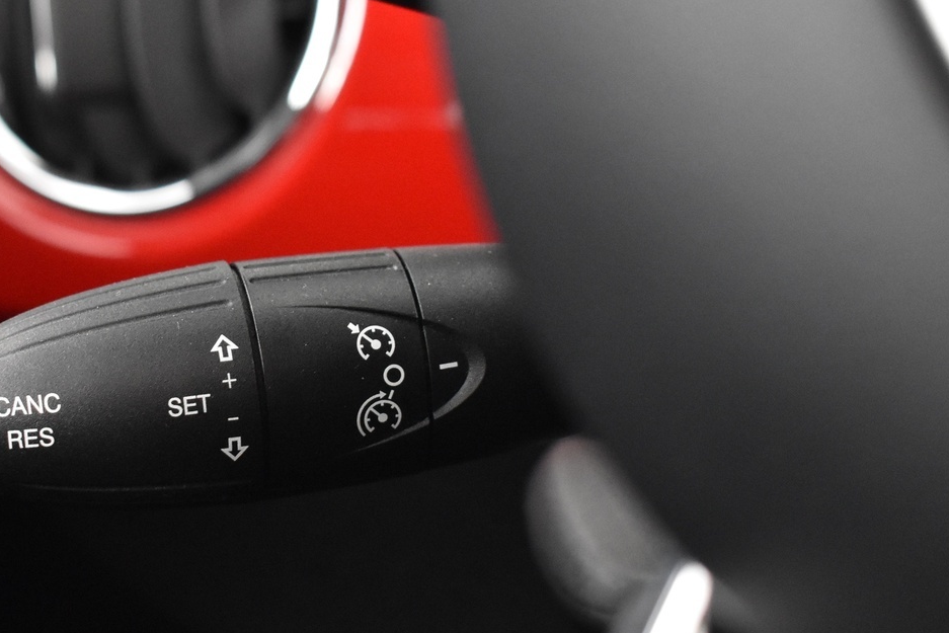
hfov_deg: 24.2
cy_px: 385
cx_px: 249
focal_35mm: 83
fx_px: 2188
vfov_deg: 16.4
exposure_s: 1/13
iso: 3200
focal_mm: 32
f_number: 4.5
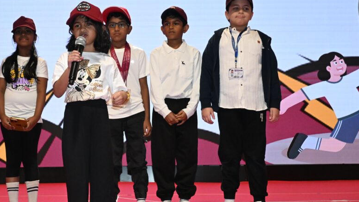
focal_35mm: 79
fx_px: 752
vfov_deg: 15.3
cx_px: 129
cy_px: 102
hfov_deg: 26.7
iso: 2500
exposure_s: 1/200
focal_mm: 38
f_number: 5.6
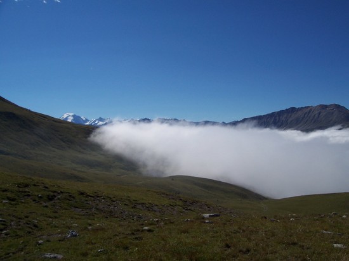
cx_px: 174
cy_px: 130
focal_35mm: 34
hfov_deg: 54.0
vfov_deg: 41.8
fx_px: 343
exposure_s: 1/1000
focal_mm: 5.6
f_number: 5.6
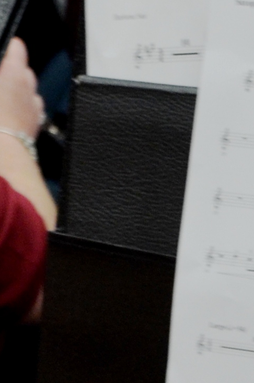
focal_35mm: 262
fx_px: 2786
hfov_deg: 5.2
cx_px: 245
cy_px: 1071
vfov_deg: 7.2
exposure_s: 1/60
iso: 720
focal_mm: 26
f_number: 4
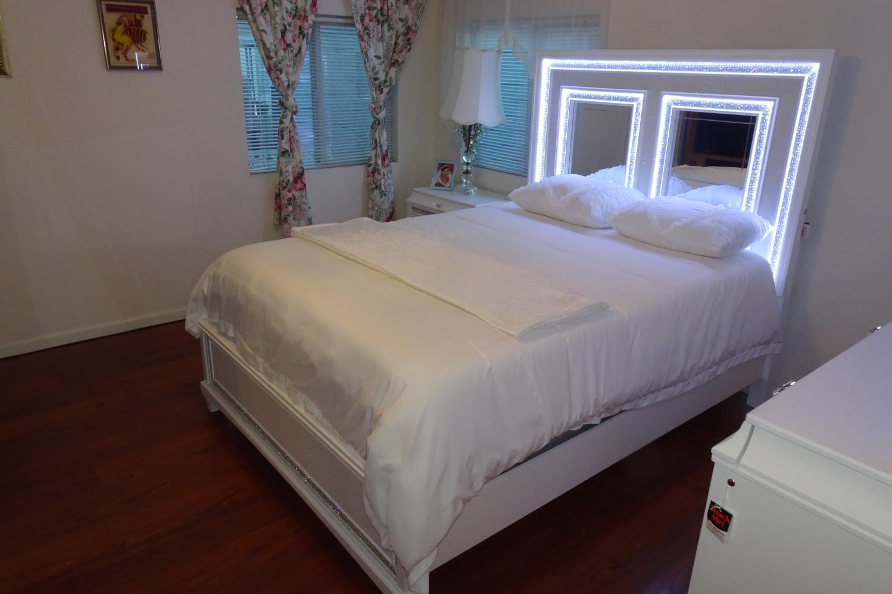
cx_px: 446
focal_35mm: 25
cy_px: 290
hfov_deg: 71.5
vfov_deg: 51.3
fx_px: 619
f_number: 3.5
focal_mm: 4.1
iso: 250
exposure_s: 1/30
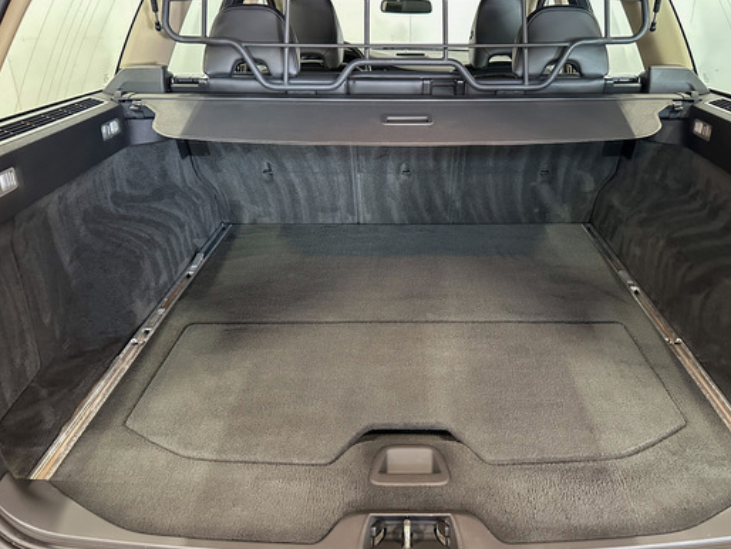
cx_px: 408
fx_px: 592
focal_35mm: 28
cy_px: 249
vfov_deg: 49.7
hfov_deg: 63.2
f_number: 1.78
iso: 1000
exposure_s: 1/37
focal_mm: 6.86
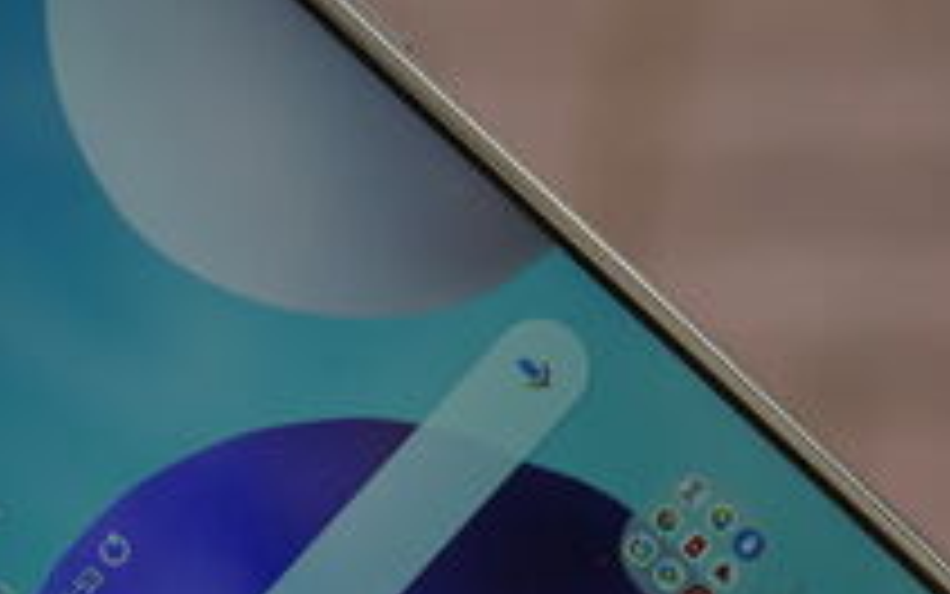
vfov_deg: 6.2
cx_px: -14
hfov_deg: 9.8
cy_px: 482
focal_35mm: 212
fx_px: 5490
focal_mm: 53
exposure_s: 1/160
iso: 100
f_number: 4
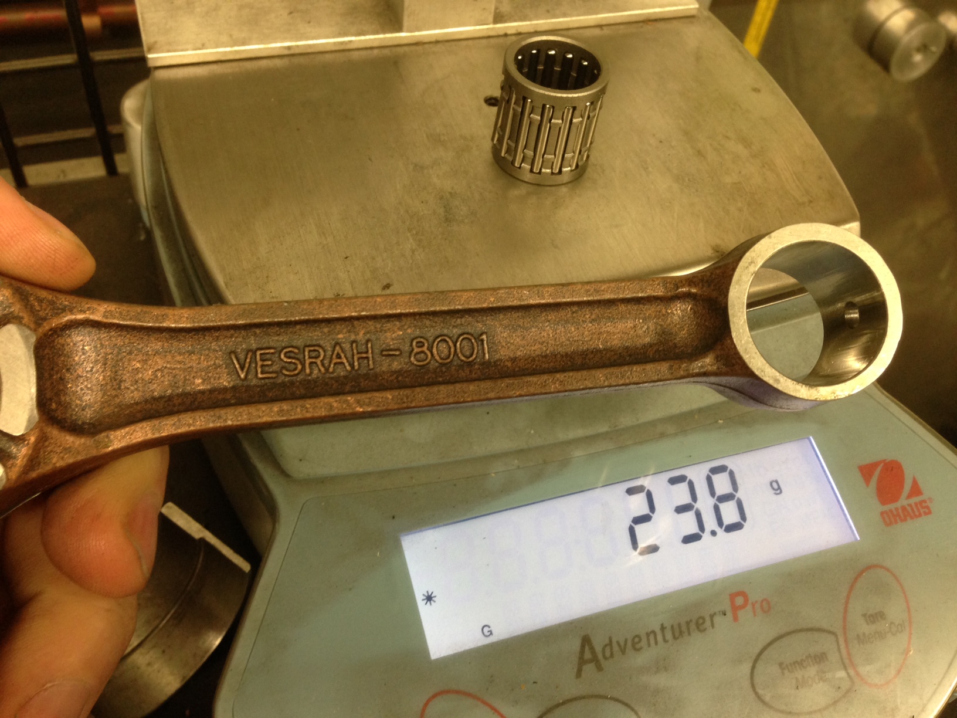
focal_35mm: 33
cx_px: 478
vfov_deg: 42.9
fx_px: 912
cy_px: 359
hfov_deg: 55.4
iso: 125
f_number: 2.4
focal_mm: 4.12
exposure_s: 1/20
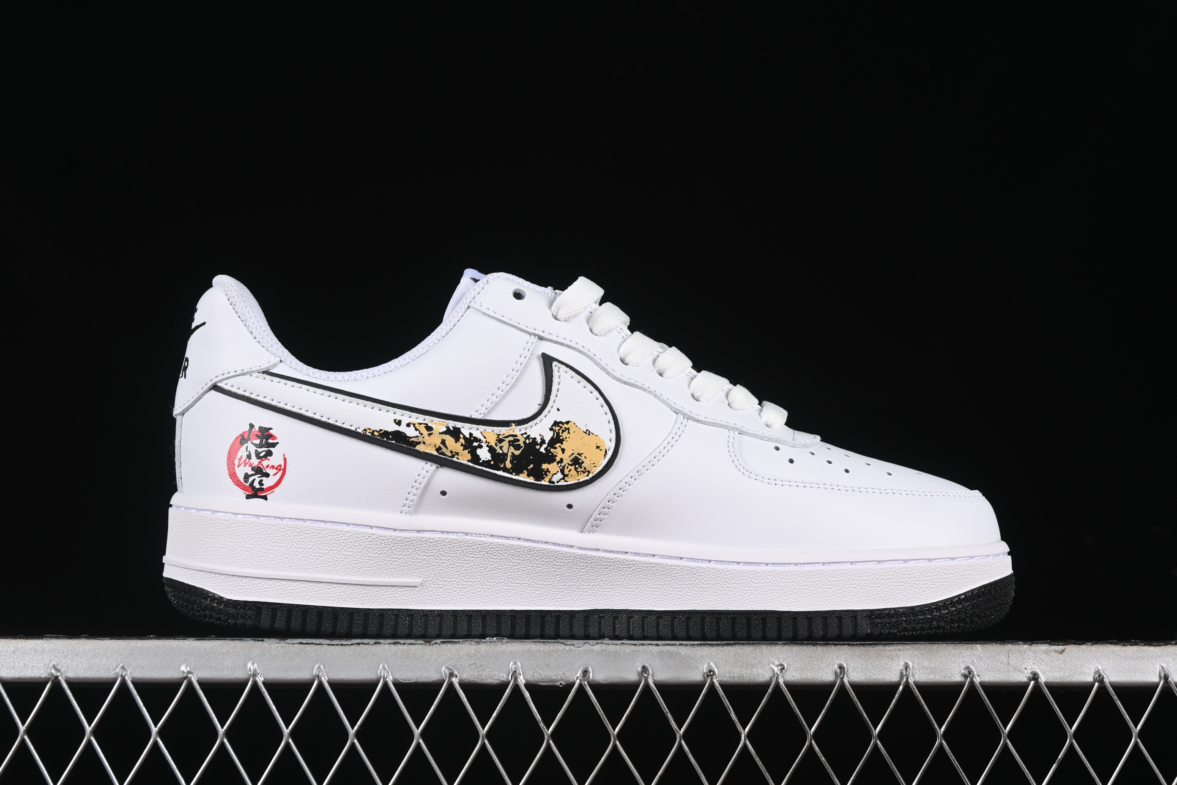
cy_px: 392
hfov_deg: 27.0
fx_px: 2452
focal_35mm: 75
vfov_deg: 18.2
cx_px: 588
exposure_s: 1/100
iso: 160
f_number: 8
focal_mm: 50
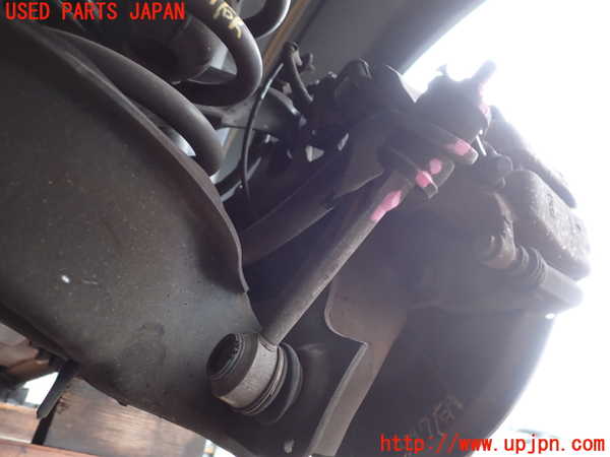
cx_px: 305
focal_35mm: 30
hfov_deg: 60.0
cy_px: 228
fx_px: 529
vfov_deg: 46.8
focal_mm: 5.4
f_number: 2.3
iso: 200
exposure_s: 1/30
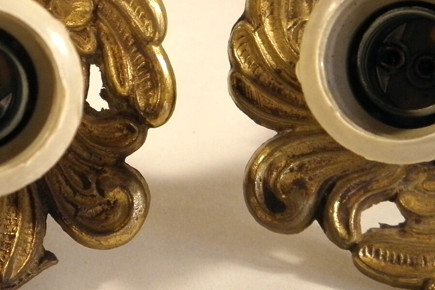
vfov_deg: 10.5
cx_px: 163
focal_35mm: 130
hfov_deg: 15.7
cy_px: 114
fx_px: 1571
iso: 125
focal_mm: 7.9
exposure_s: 1/40
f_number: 3.9
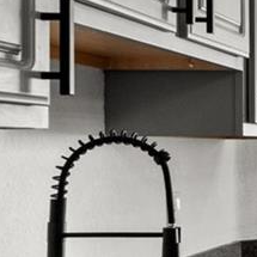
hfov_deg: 13.3
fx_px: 798
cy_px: 134
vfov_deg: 18.3
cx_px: 628
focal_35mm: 95
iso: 400
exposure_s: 1/13
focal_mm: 10
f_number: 7.1
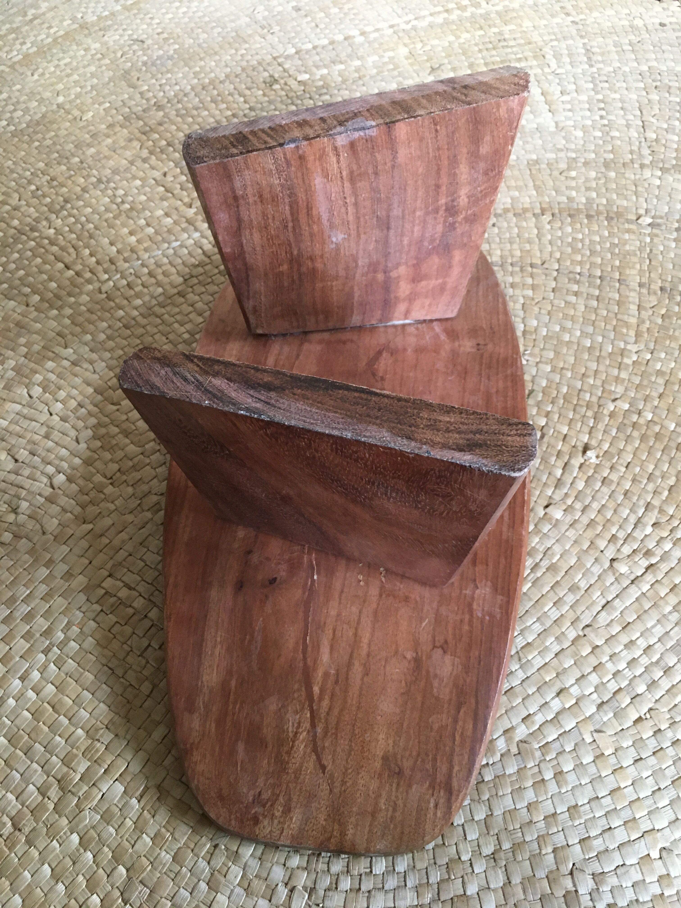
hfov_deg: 48.2
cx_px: 340
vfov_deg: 61.7
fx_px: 761
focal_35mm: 29
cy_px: 454
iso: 200
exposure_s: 1/20
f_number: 2.2
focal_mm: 4.15
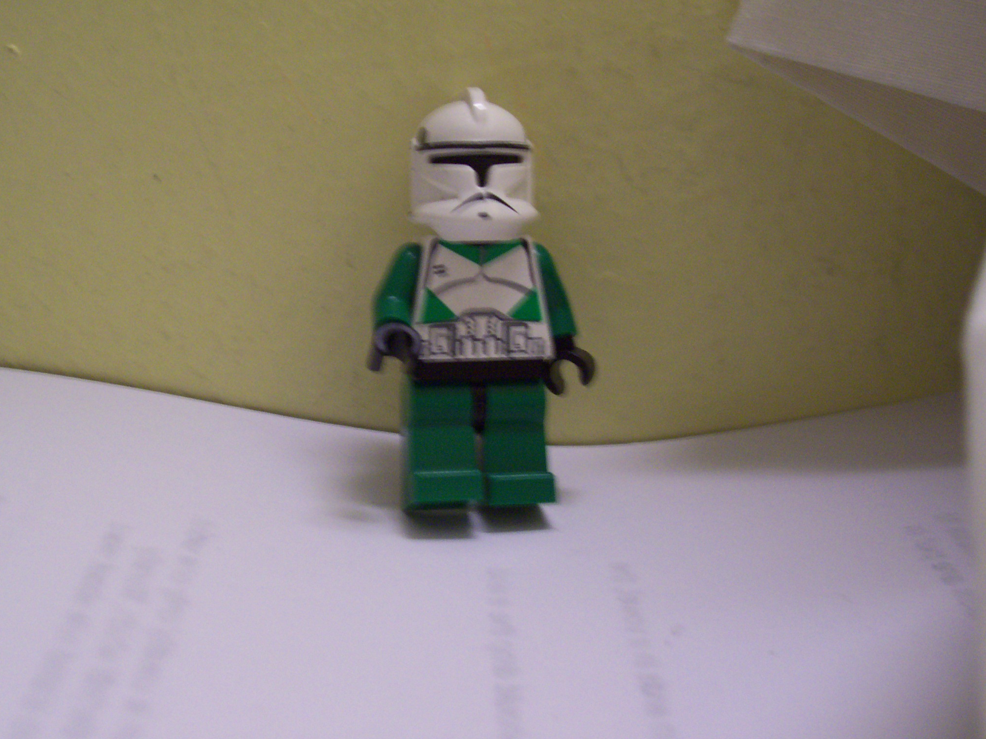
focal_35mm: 48
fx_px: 1367
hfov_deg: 39.6
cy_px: 321
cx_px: 441
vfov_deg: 30.2
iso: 160
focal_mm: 7
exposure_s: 1/8
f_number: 2.9
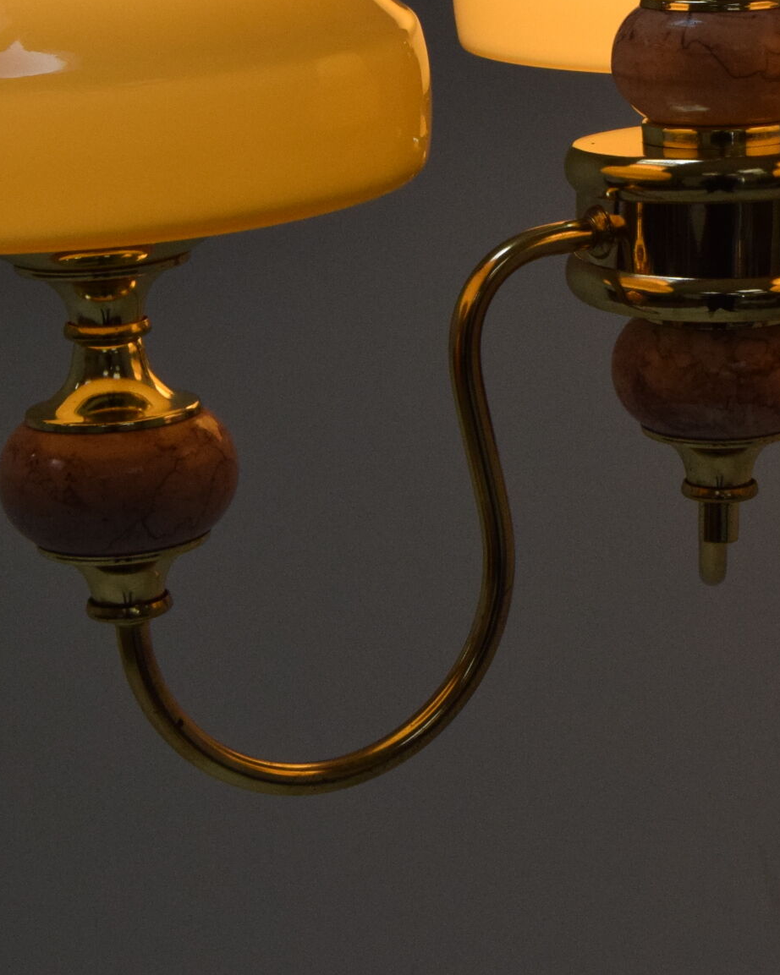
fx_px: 3377
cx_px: 758
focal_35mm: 117
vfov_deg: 16.3
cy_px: 144
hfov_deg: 13.0
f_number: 11
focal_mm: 32
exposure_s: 1/500
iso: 1600
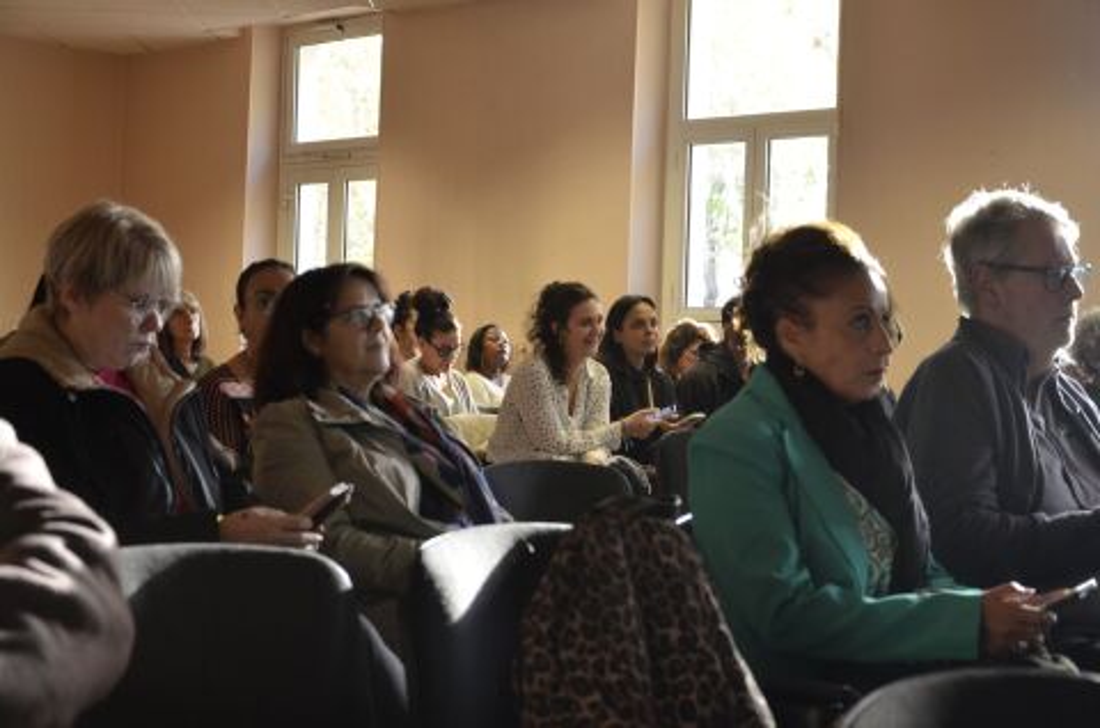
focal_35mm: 60
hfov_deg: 33.5
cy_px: 364
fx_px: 1830
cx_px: 550
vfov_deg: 22.5
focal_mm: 40
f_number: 4.5
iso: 800
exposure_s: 1/40
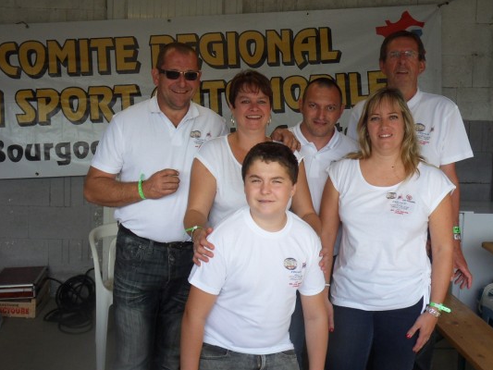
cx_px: 220
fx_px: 684
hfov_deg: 39.6
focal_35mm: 48
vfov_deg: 30.1
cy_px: 129
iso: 80
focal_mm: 5.6
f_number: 3.7
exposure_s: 1/180
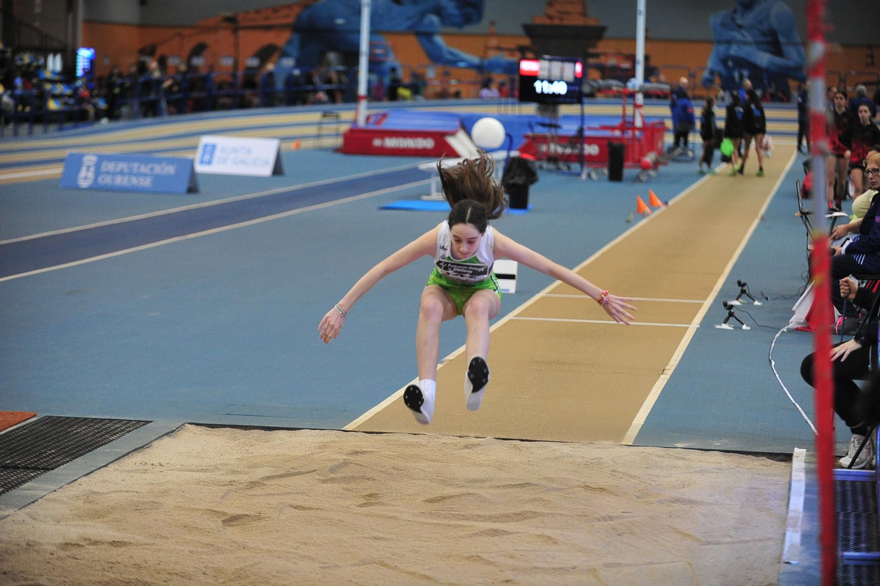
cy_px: 293
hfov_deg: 19.5
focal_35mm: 105
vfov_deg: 13.0
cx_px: 440
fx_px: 2565
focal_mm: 105
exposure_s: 1/500
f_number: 2.8
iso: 3200
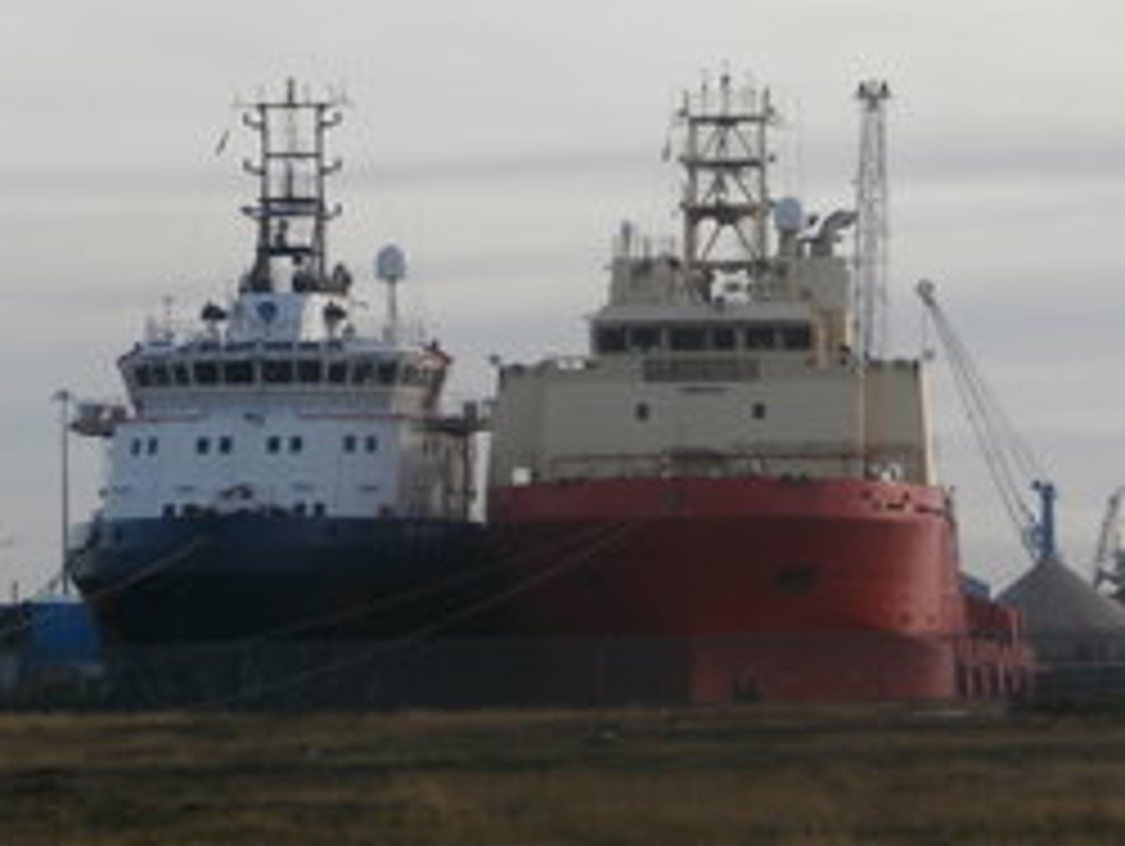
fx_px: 5725
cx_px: 842
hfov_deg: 11.2
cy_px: 477
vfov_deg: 8.5
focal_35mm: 176
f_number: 5.4
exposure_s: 1/400
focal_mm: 19.54
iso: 160
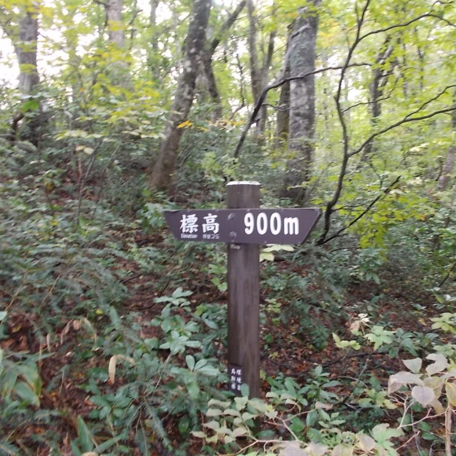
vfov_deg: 52.5
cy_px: 226
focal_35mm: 31
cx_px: 262
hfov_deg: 52.3
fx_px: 462
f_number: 3.2
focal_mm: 4.6
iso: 200
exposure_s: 1/25
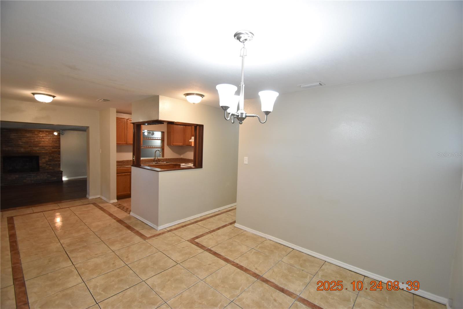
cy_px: 154
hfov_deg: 100.4
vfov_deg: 77.3
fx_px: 193
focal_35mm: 15
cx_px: 232
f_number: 3.5
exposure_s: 1/125
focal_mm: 10
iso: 800
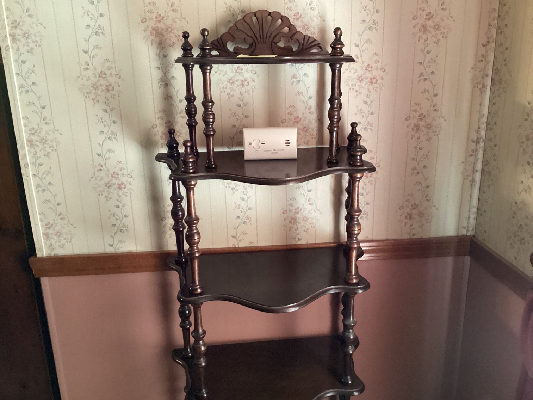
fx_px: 477
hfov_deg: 58.3
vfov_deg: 45.4
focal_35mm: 31
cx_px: 266
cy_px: 200
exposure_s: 1/30
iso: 500
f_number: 2.4
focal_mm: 3.3
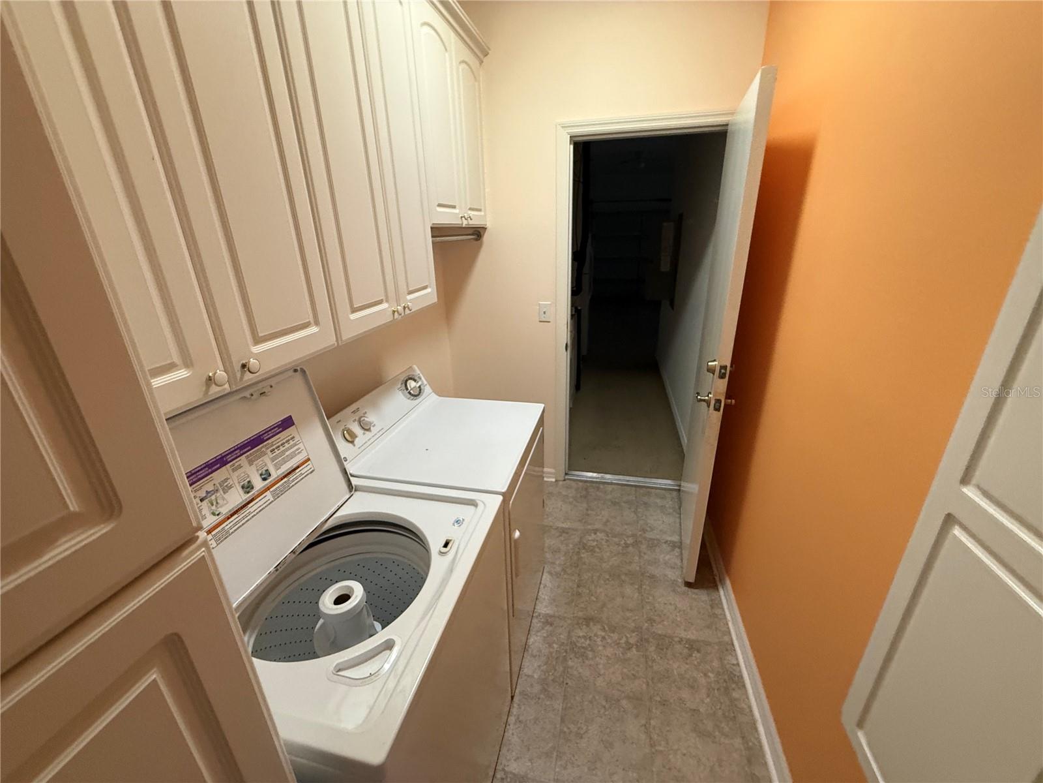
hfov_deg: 102.1
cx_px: 522
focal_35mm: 14
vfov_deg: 85.7
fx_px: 422
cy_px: 392
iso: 320
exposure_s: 1/60
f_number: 2.2
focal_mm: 2.22
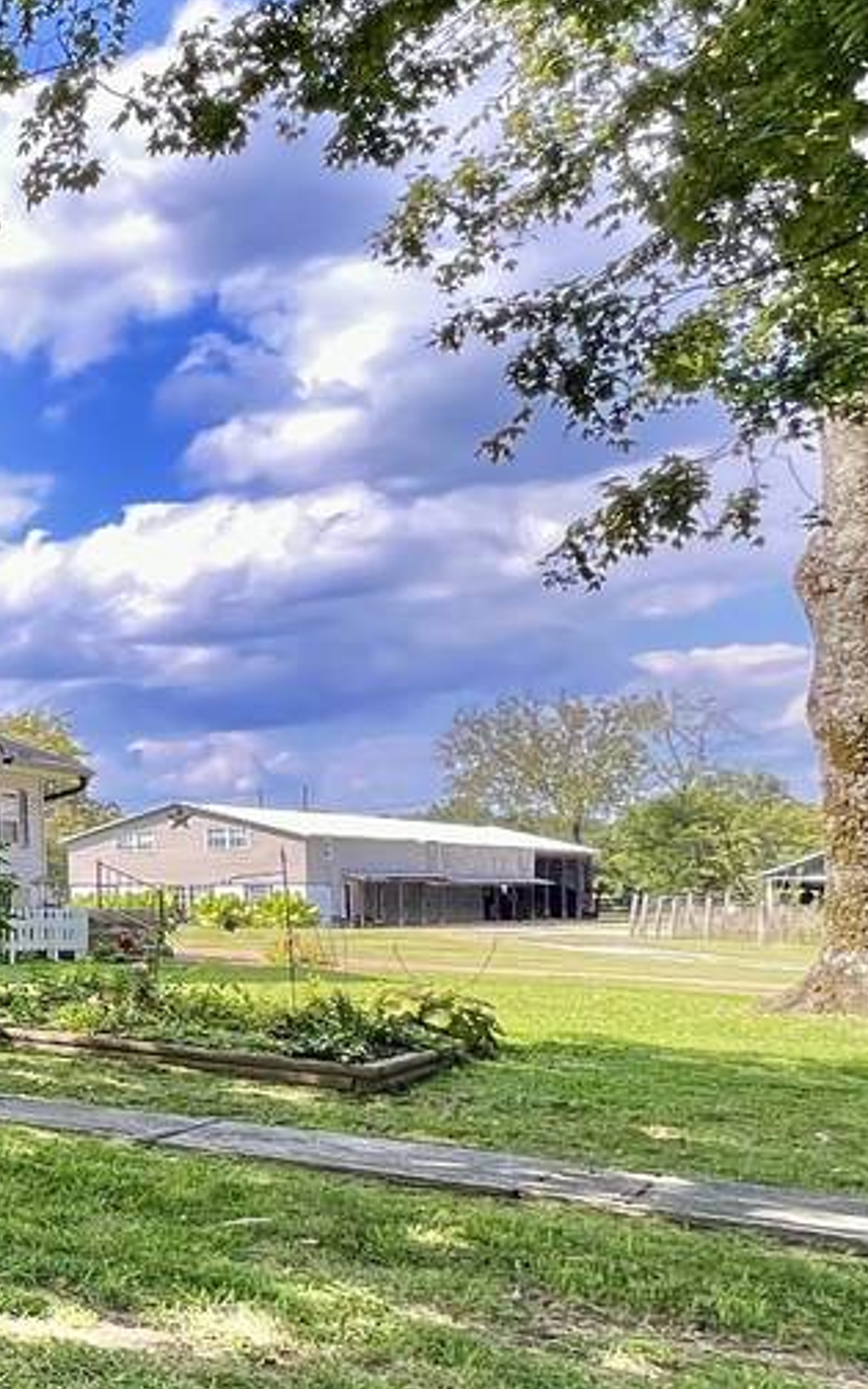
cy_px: 819
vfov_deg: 55.0
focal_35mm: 35
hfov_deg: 19.4
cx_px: -871
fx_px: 1325
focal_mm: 1.57
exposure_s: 1/236
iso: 32
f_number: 1.8
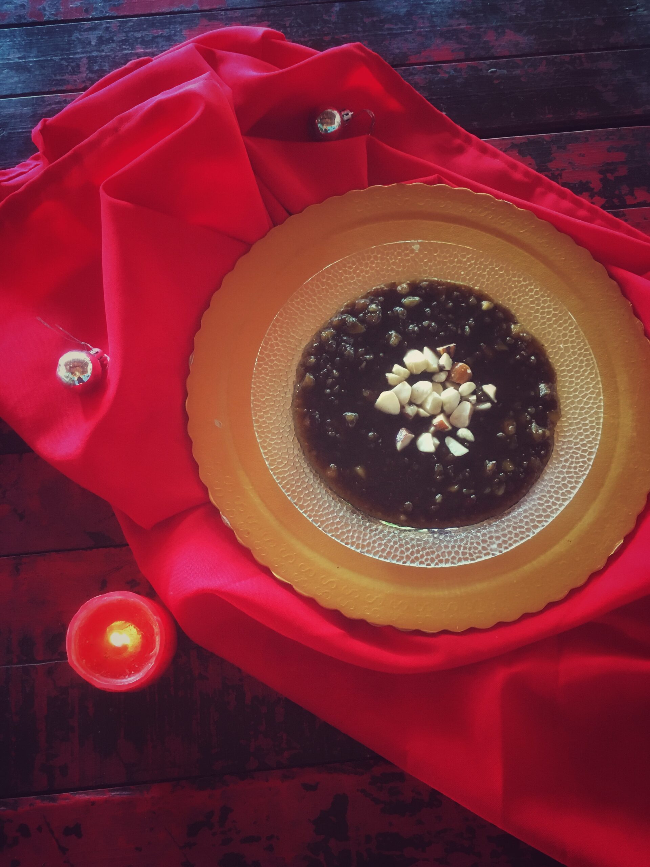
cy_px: 434
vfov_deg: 61.7
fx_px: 726
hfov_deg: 48.2
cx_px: 325
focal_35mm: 29
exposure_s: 1/15
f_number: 2.2
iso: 250
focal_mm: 4.15
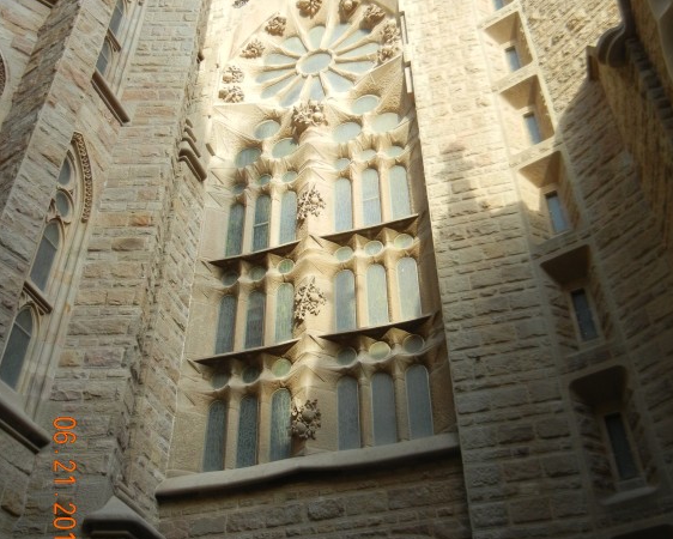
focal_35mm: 40
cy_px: 240
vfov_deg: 37.3
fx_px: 797
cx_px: 338
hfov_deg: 45.8
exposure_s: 1/250
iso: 206
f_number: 3.5
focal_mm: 5.4
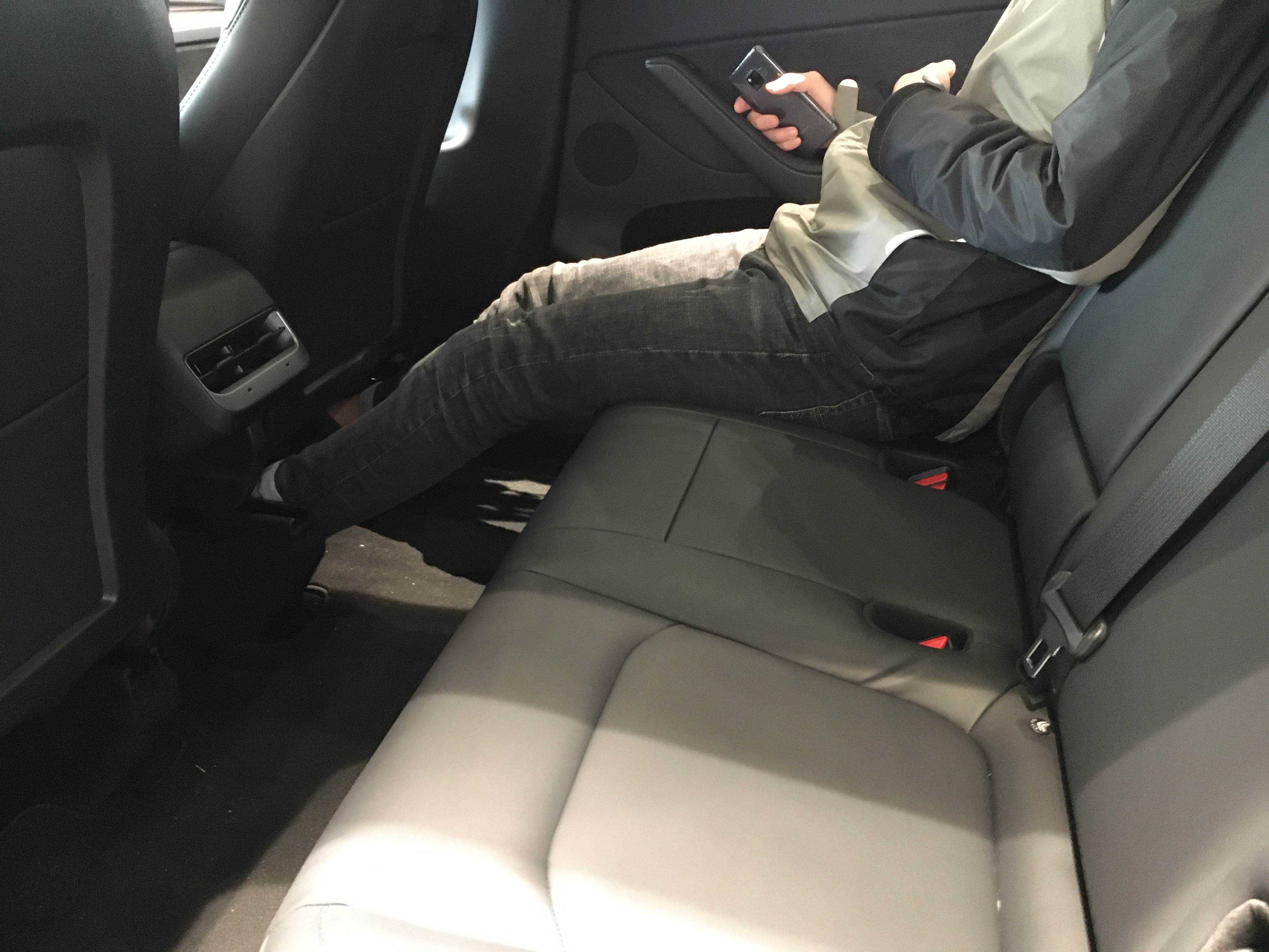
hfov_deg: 61.7
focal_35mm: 29
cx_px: 634
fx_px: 1063
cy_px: 476
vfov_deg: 48.2
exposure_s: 1/17
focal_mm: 4.15
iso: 640
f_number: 2.2
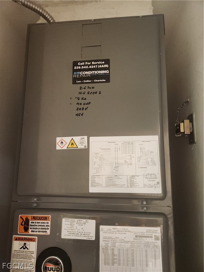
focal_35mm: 23
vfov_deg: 73.9
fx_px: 181
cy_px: 136
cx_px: 102
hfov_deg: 58.9
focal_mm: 5.4
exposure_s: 1/40
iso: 640
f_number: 1.8
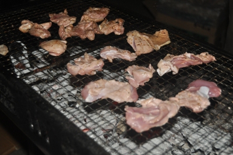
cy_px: 78
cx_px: 116
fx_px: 369
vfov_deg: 23.7
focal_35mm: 57
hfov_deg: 35.1
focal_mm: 38
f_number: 4.8
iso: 800
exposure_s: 1/60
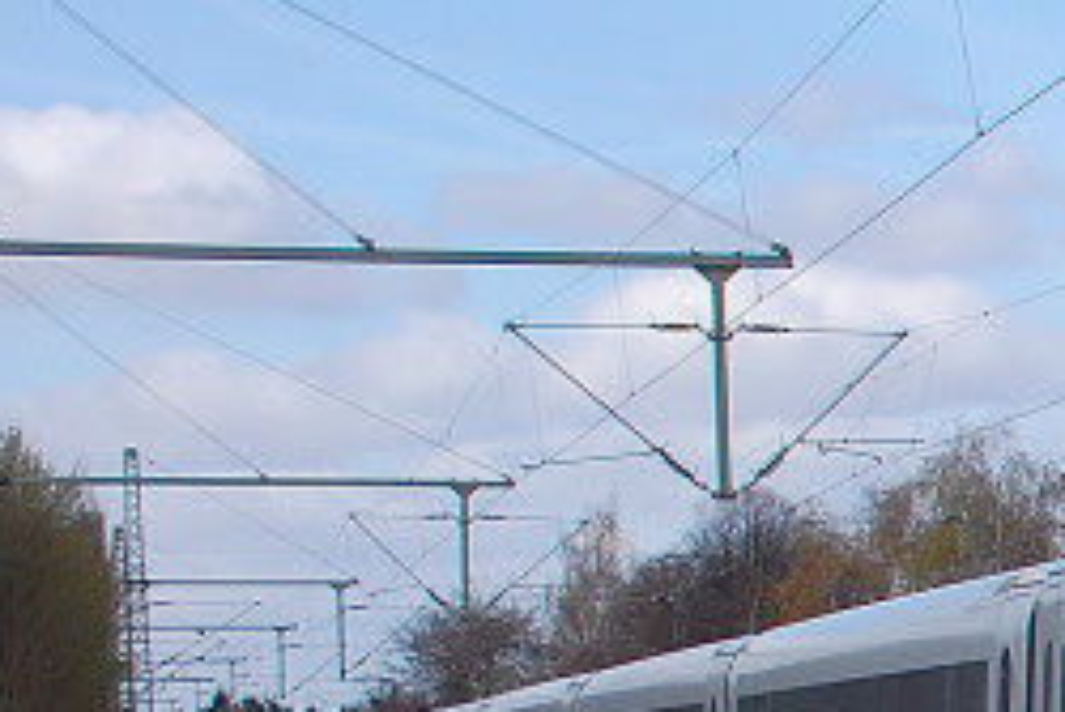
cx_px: 2032
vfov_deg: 7.9
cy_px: 770
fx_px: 5091
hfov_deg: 11.0
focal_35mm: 172
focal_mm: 28
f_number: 8
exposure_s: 1/640
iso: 400
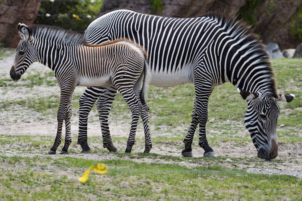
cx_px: 151
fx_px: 2517
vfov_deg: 4.6
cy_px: 100
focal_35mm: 300
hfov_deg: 6.9
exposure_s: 1/800
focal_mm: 200
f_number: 5.6
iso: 400
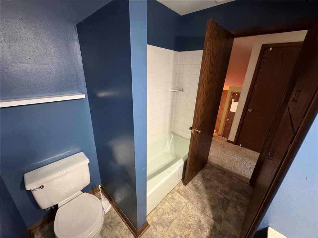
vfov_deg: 85.7
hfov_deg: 102.1
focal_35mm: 14
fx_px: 129
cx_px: 159
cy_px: 119
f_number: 2.2
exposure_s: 1/60
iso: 800
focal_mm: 2.22
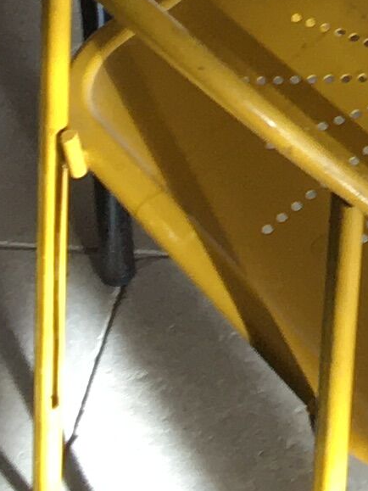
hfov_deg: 7.0
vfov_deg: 8.3
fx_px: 2864
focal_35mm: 202
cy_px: -956
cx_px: 786
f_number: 2.2
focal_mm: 4.15
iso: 40
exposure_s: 1/100
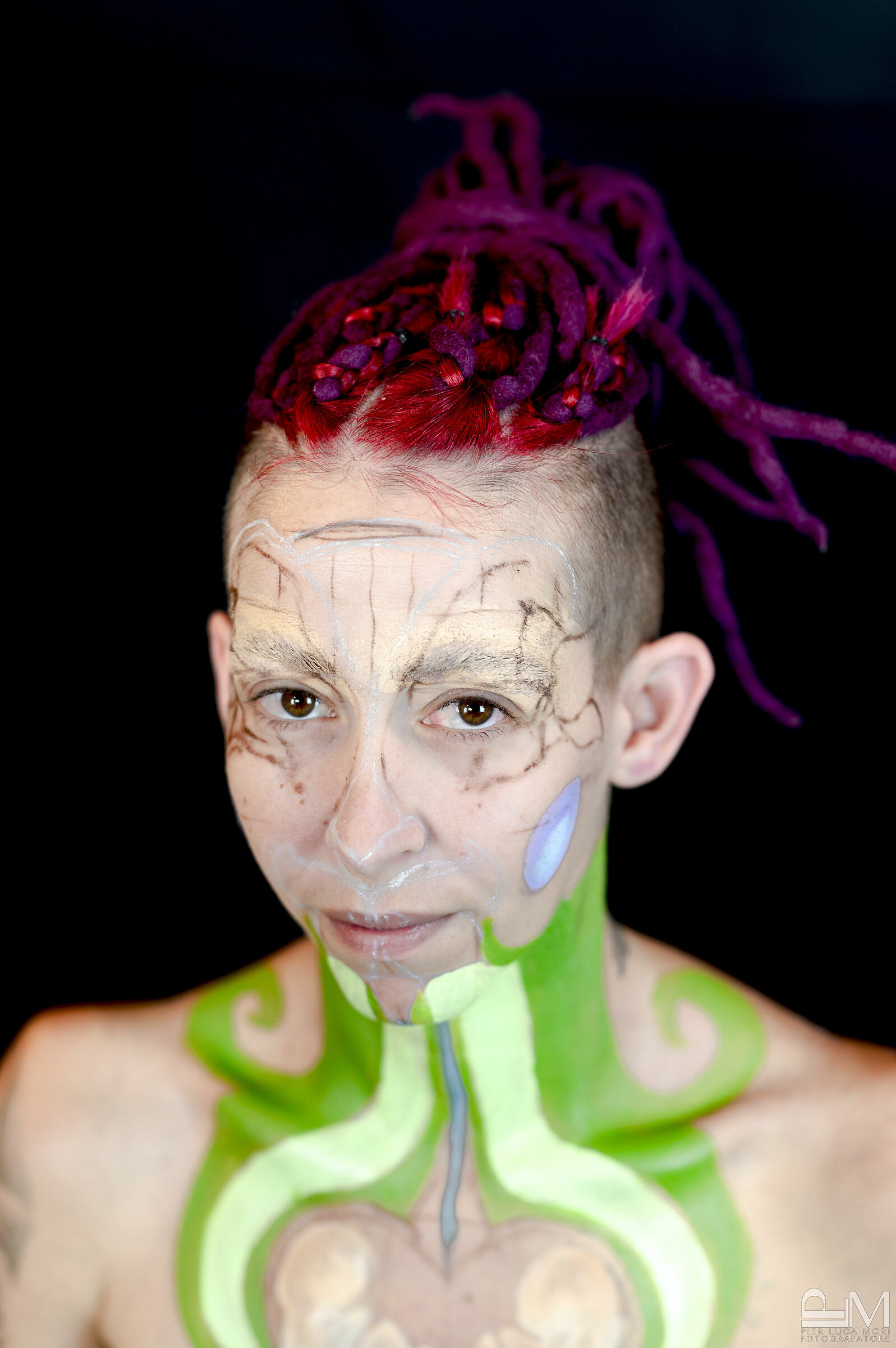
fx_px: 3177
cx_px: 448
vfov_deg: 23.9
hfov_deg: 16.1
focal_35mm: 85
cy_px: 674
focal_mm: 85
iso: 500
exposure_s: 1/60
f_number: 2.5
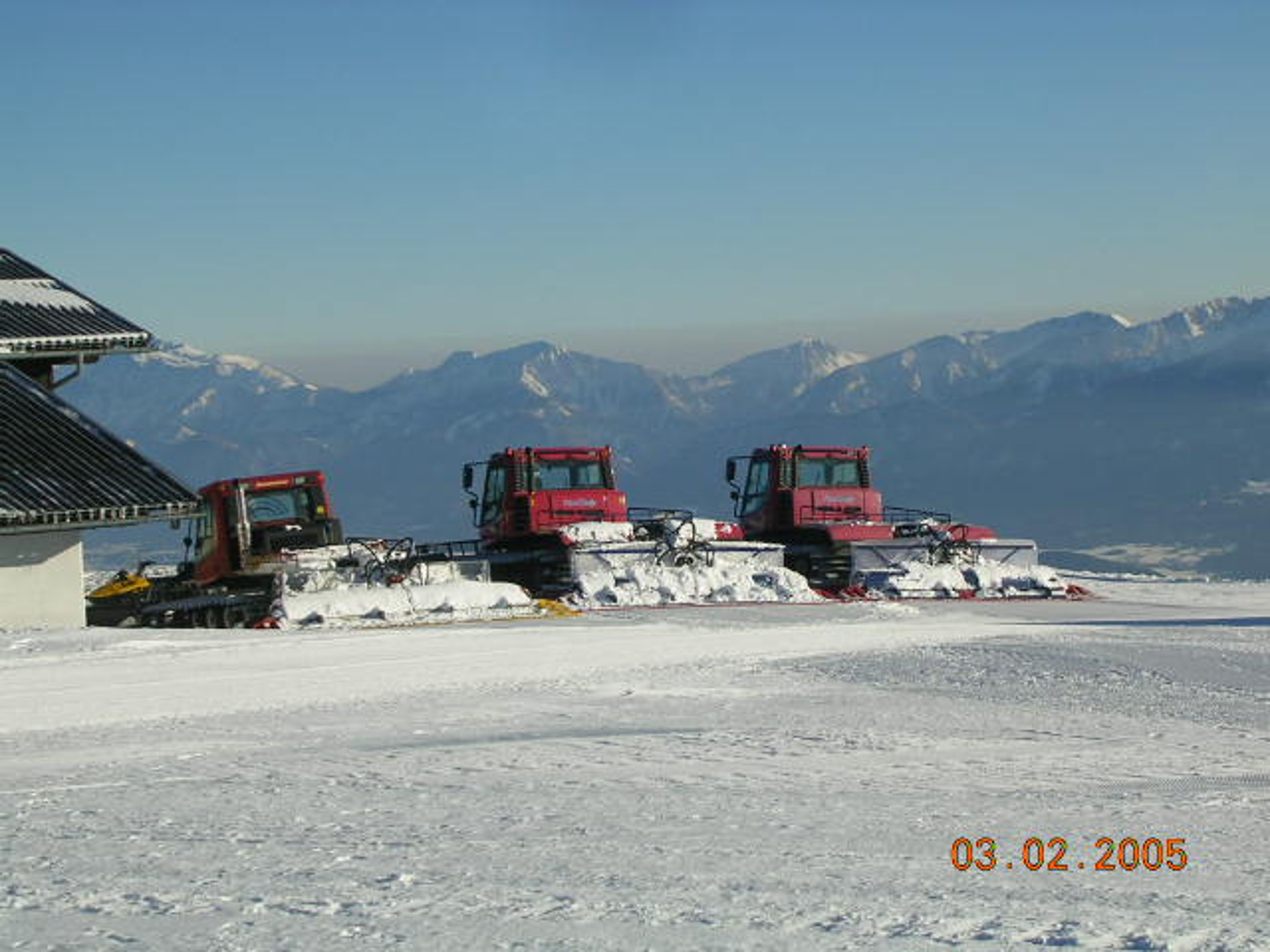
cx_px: 635
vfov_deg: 17.2
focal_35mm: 86
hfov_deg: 22.8
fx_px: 3155
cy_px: 476
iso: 50
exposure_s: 1/812
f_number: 4.1
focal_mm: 13
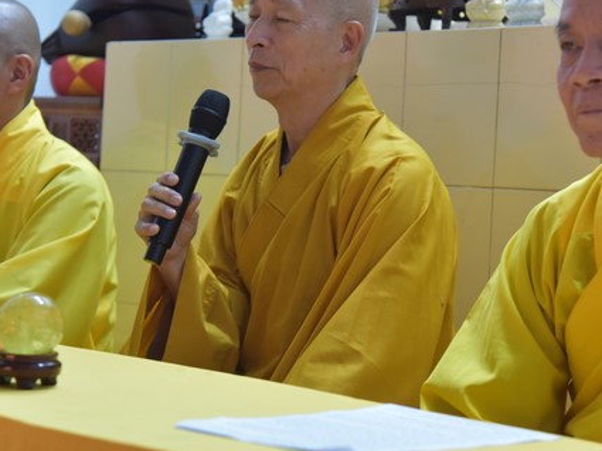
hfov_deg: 20.2
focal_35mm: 97
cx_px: 346
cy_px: 150
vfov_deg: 15.2
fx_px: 1687
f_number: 4
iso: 5600
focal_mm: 66
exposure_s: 1/125
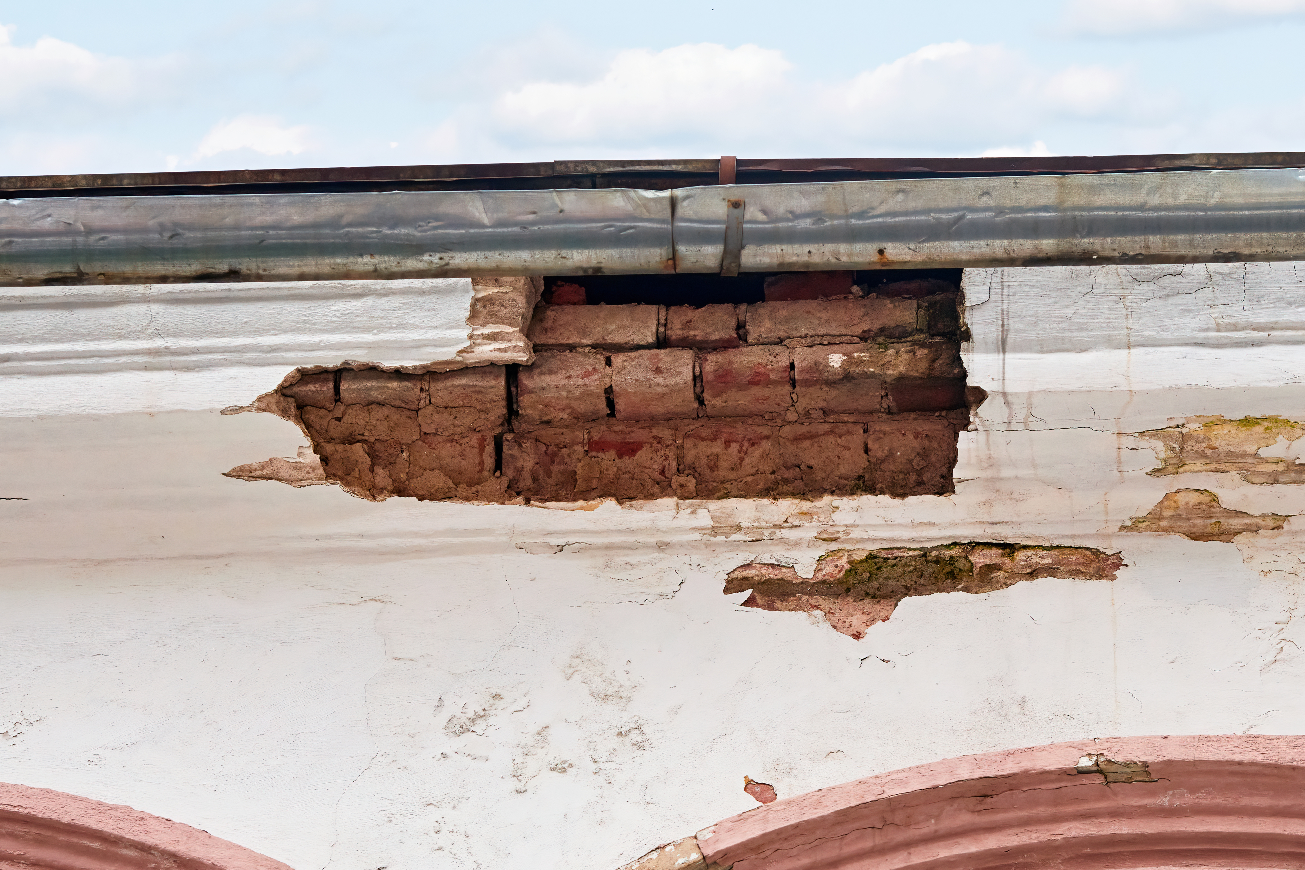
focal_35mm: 187
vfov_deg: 7.3
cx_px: 818
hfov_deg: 11.0
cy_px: 660
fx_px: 6778
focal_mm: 105
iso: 200
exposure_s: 1/800
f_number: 2.5
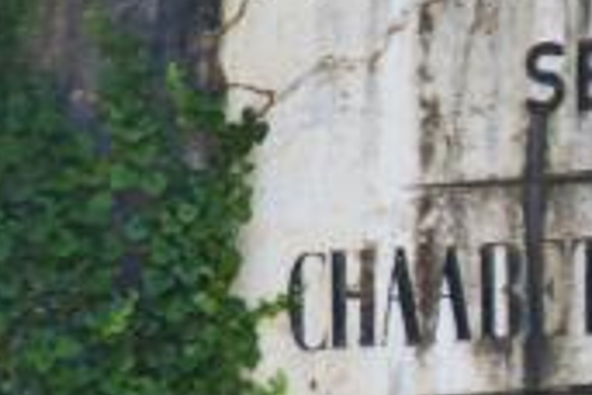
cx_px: 831
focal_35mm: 948
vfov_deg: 1.4
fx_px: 15594
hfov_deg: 2.2
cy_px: 293
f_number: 5.6
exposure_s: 1/250
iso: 250
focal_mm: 135
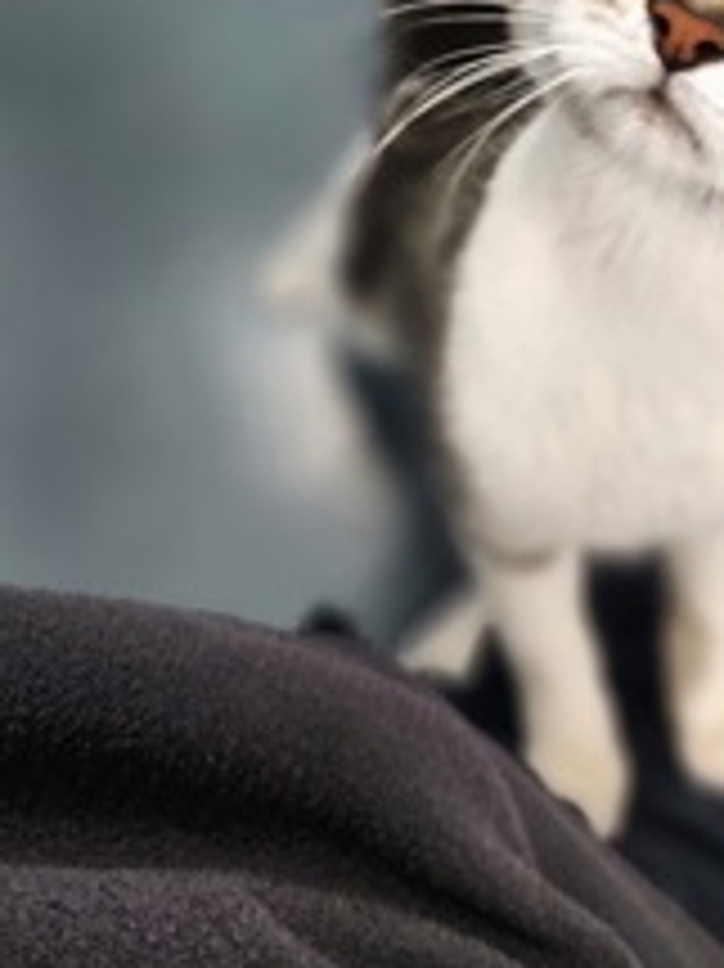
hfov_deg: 31.0
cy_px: 86
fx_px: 1256
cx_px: 618
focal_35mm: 45
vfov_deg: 38.9
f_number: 1.8
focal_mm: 5.4
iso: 160
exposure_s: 1/60
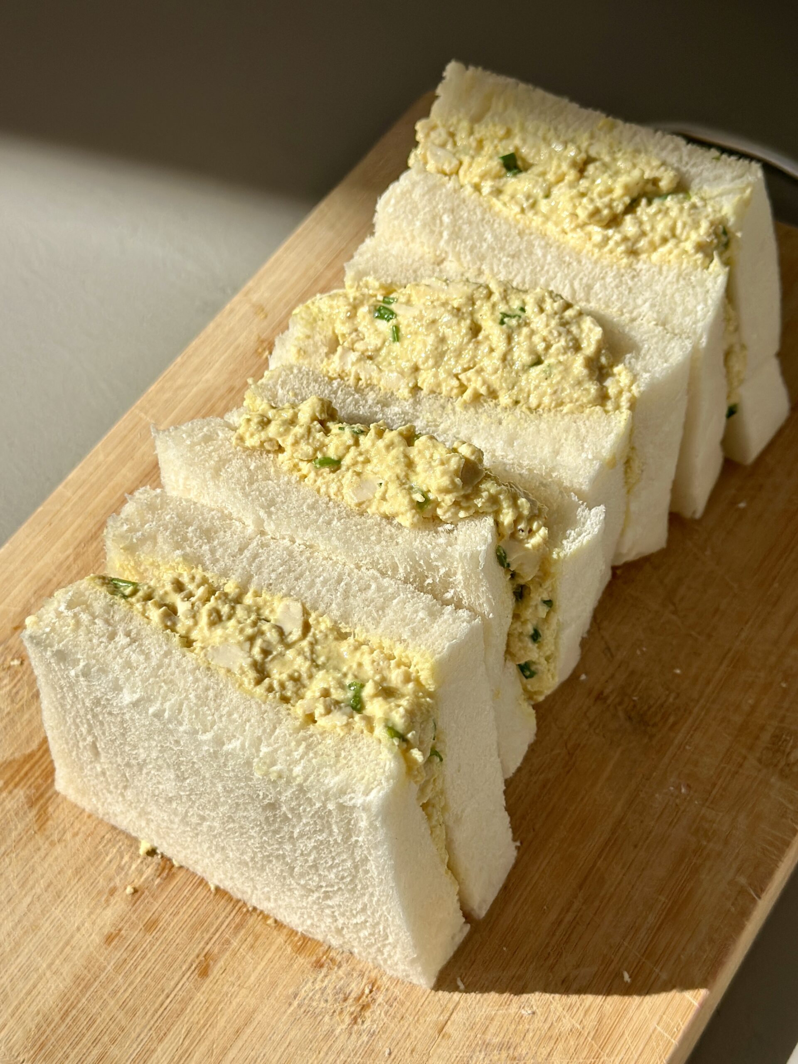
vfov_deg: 39.7
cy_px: 532
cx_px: 399
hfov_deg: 30.3
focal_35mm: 48
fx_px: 1475
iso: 100
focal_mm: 6.86
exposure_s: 1/9804
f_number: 1.78
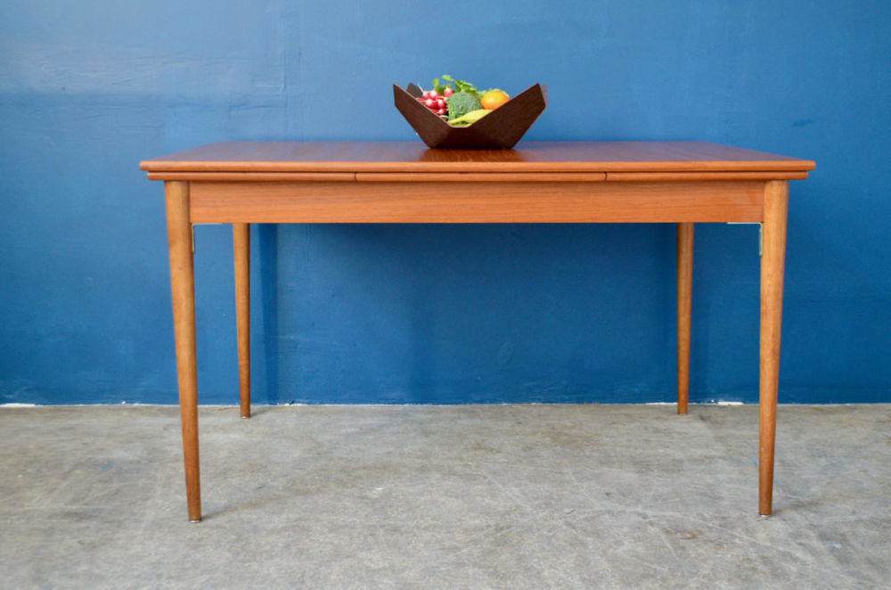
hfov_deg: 46.5
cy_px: 295
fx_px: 1037
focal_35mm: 42
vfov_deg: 31.7
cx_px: 446
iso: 1250
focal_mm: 28
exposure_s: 1/50
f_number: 4.5
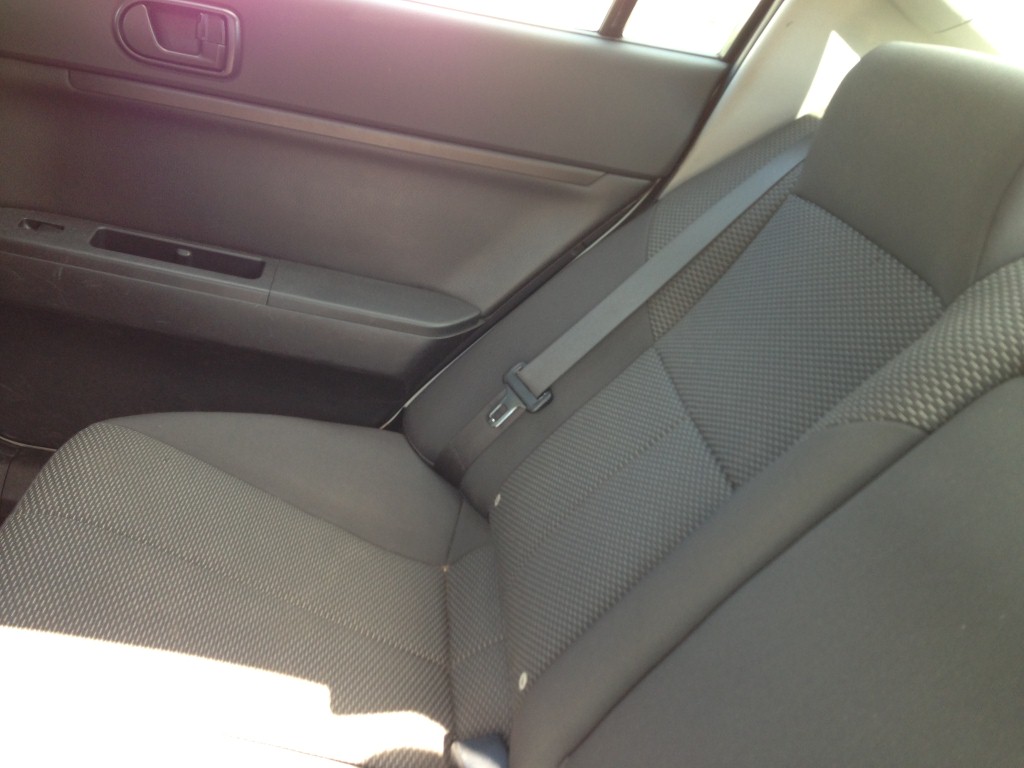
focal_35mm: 33
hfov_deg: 55.4
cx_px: 512
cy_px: 384
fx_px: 976
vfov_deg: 42.9
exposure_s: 1/30
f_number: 2.4
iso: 50
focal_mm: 4.13
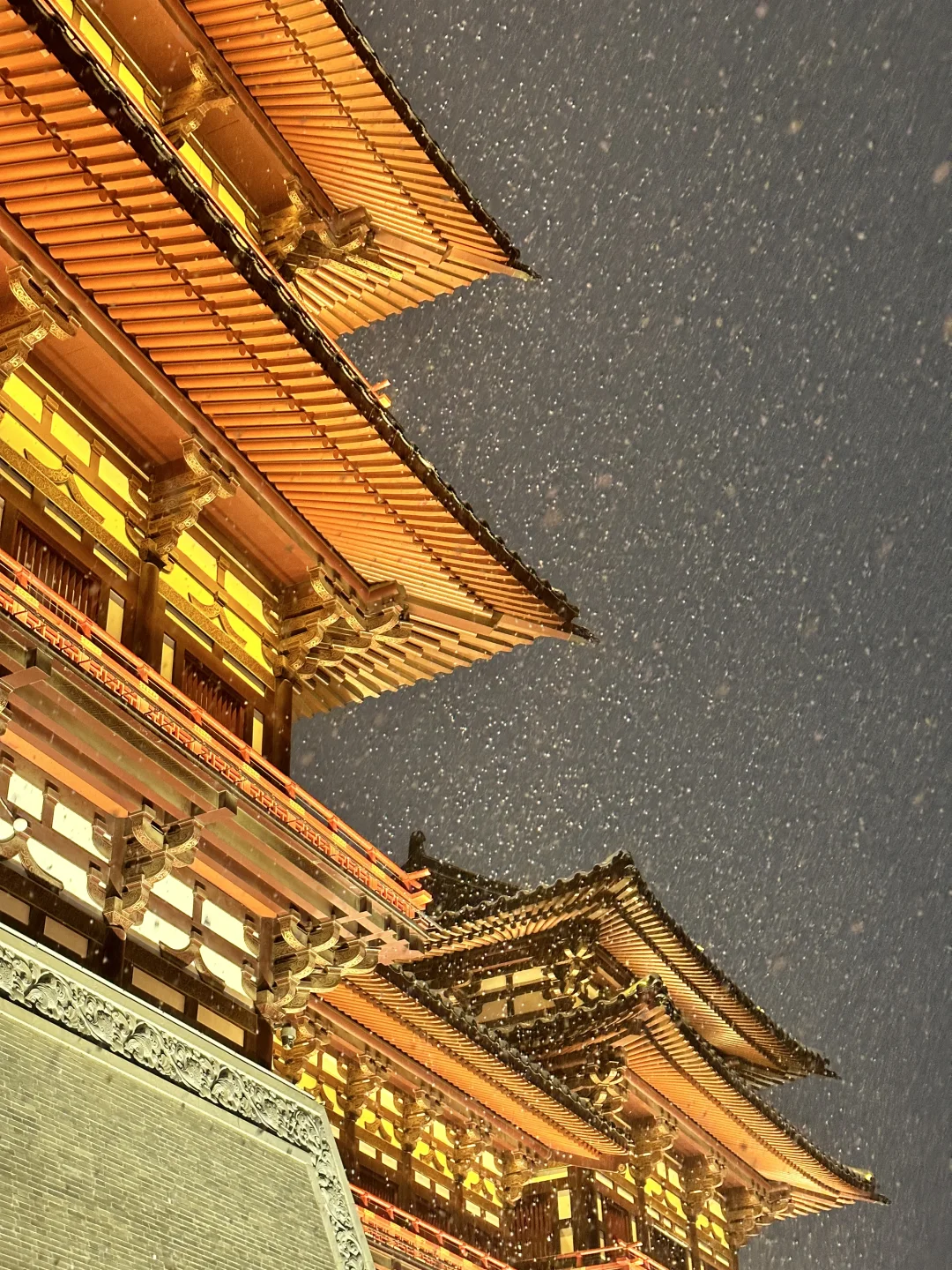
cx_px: 476
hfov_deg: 30.3
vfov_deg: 39.7
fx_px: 1760
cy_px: 635
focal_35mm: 48
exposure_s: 1/37
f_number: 1.78
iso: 400
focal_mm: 6.86
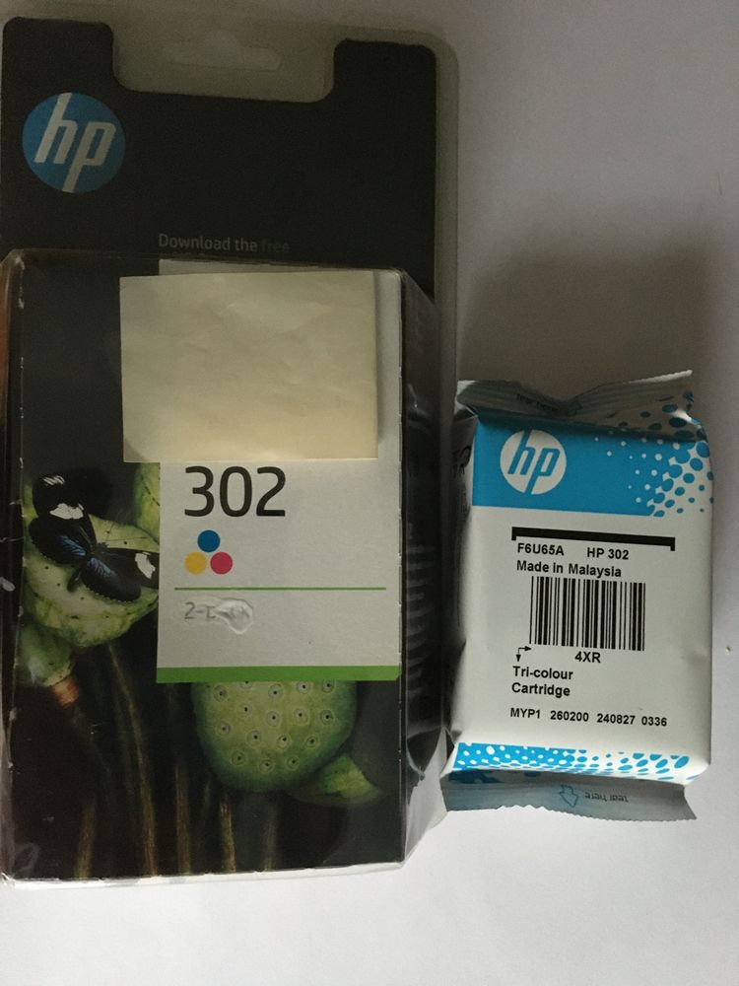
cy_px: 493
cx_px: 370
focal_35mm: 29
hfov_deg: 48.2
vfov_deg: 61.7
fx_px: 825
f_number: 2.2
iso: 320
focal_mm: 4.15
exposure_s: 1/17
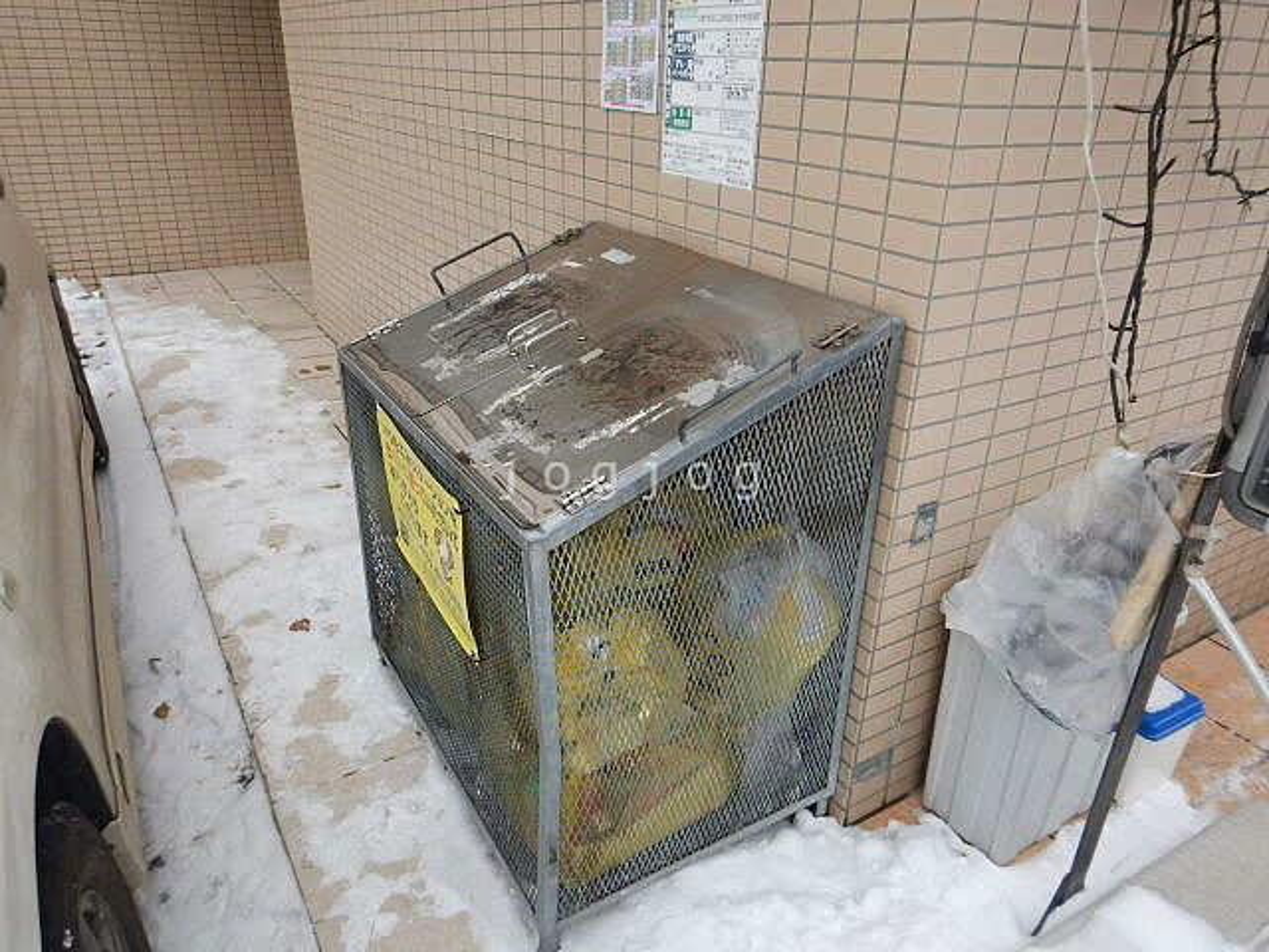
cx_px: 634
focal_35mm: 24
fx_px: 880
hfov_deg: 71.6
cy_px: 476
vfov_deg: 56.8
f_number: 2.8
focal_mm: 4.3
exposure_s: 1/400
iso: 125
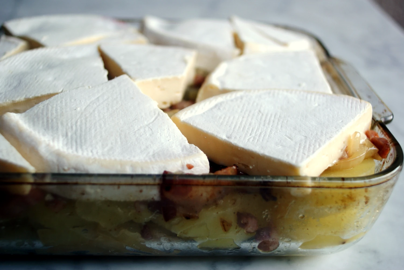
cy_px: 135
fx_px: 472
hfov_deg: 46.3
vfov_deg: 32.0
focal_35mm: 42
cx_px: 202
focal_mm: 28
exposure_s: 1/50
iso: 100
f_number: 3.2
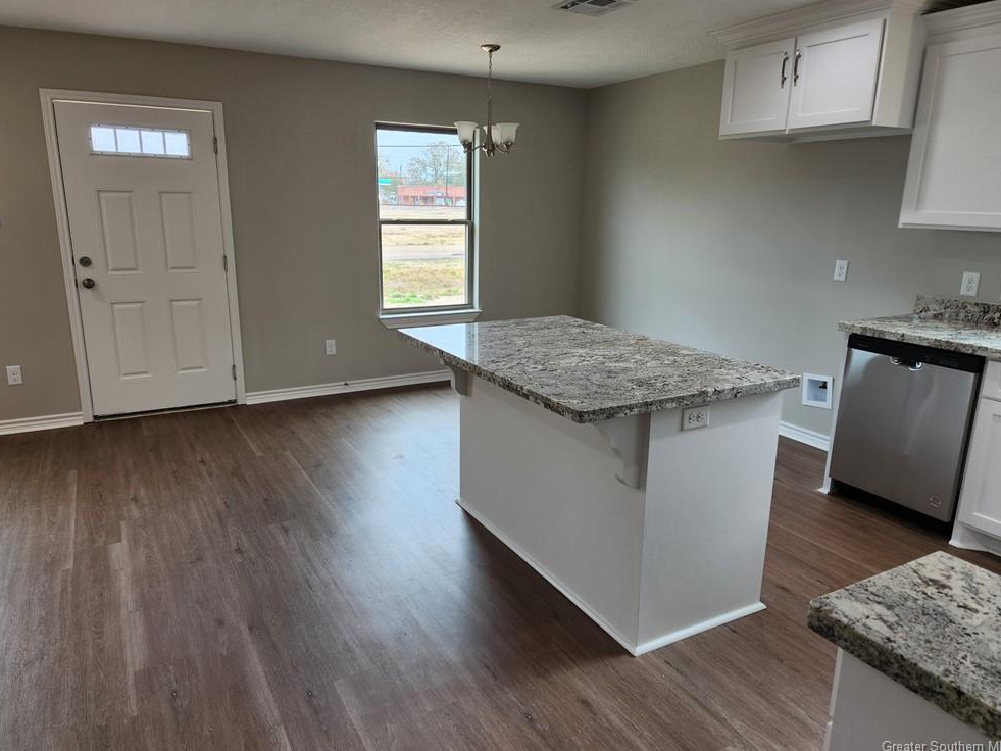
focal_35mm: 24
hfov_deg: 71.6
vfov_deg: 56.8
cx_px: 501
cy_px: 364
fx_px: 694
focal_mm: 5.4
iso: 50
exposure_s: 1/120
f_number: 1.8
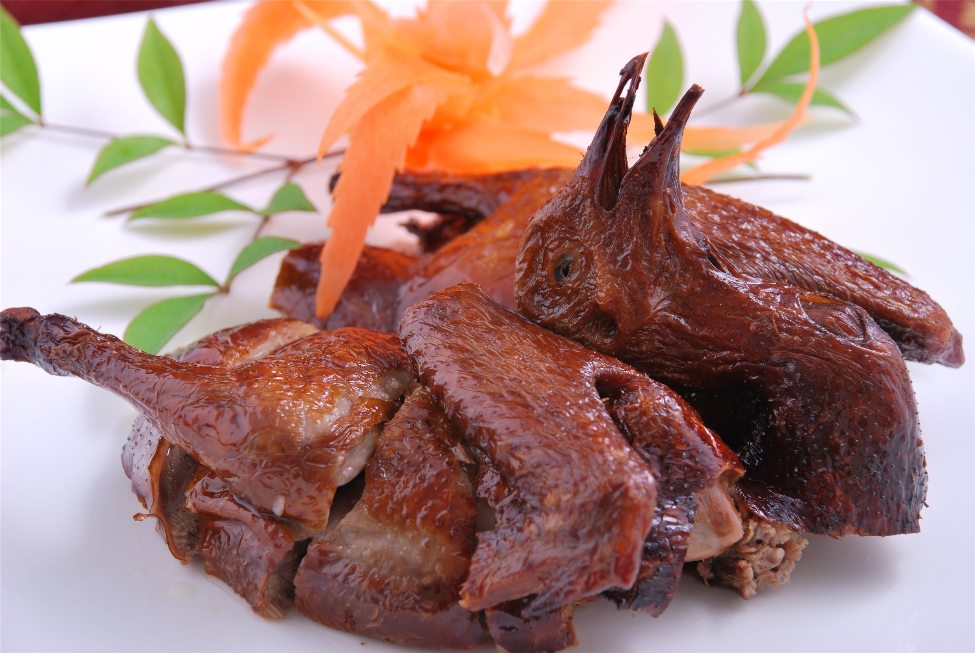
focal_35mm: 142
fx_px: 3864
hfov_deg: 14.4
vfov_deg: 9.7
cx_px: 488
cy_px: 326
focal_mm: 95
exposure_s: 1/160
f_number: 11
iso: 100
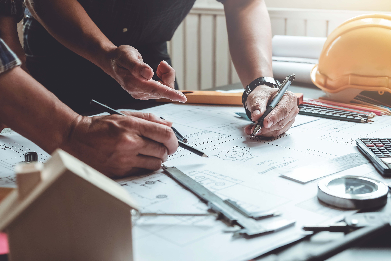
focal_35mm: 51
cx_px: 196
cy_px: 130
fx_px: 554
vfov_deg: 26.5
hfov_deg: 38.9
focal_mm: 34.3
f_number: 3.6
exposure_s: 1/160
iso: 250
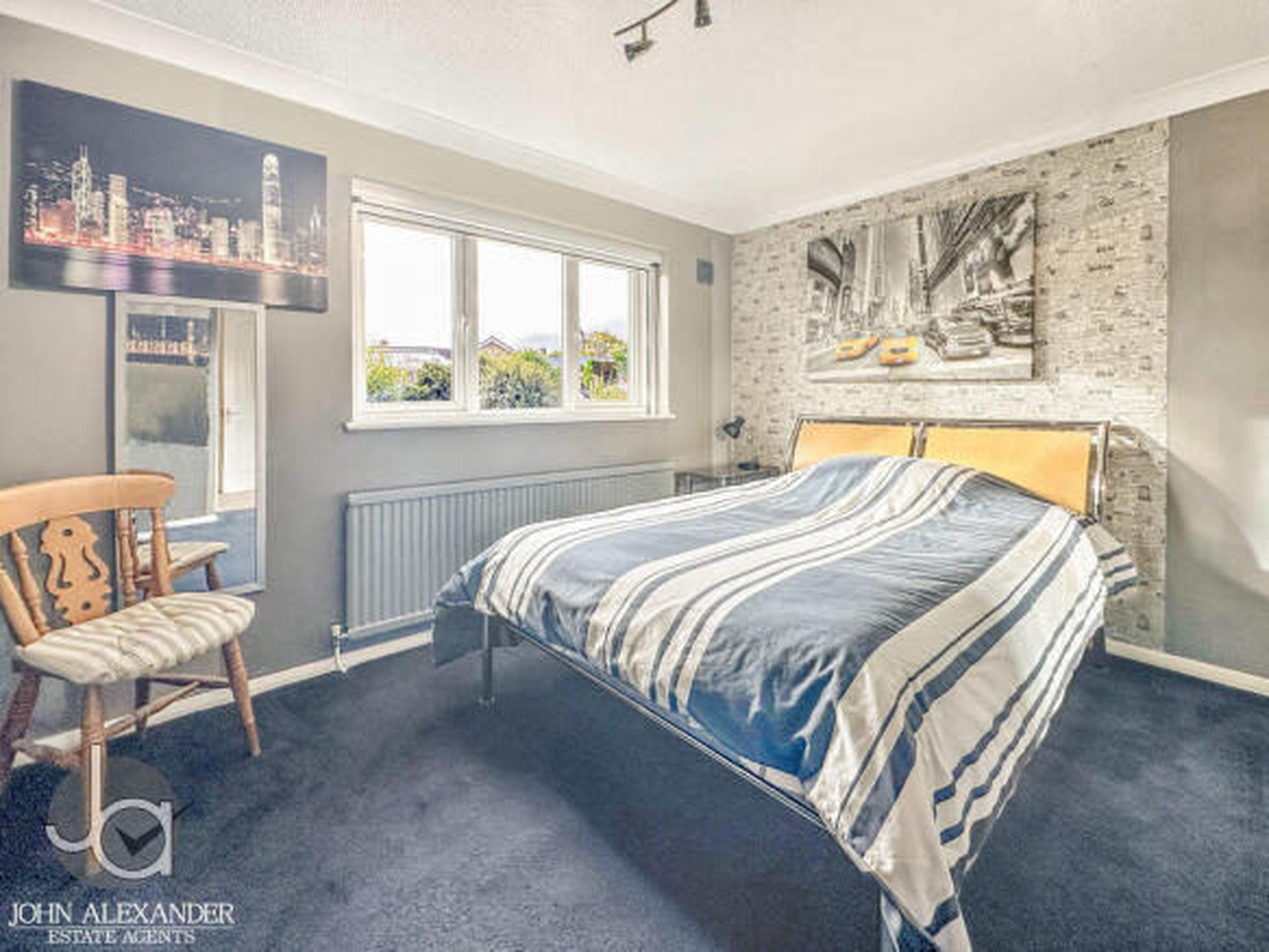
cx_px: 634
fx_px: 513
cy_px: 476
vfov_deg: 85.7
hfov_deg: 102.1
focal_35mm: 14
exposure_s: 1/100
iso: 64
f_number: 2.2
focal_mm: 2.22
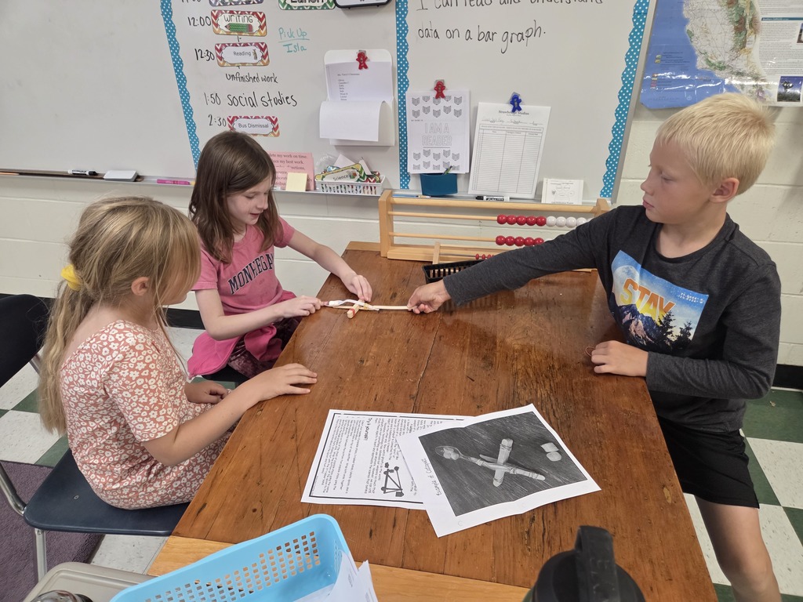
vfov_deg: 58.9
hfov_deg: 73.9
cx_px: 402
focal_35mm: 23
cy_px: 301
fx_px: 534
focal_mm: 5.4
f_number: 1.8
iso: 640
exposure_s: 1/120
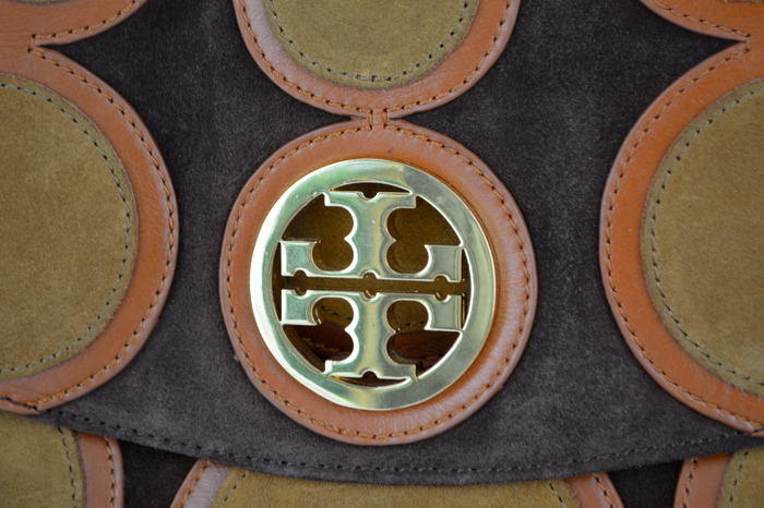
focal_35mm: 82
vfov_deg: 16.5
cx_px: 382
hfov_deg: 24.6
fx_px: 1750
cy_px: 254
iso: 400
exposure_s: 1/25
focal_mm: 55
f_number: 5.6
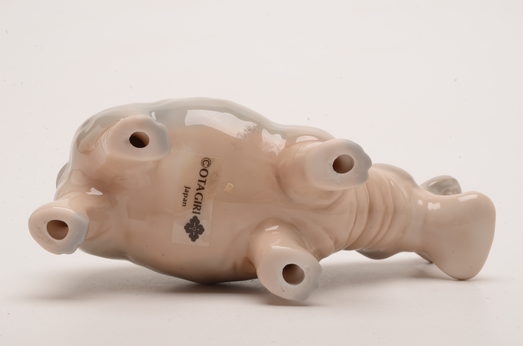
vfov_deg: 20.1
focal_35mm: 68
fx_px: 979
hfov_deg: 29.9
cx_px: 262
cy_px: 173
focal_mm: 45
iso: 100
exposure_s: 1/160
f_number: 29
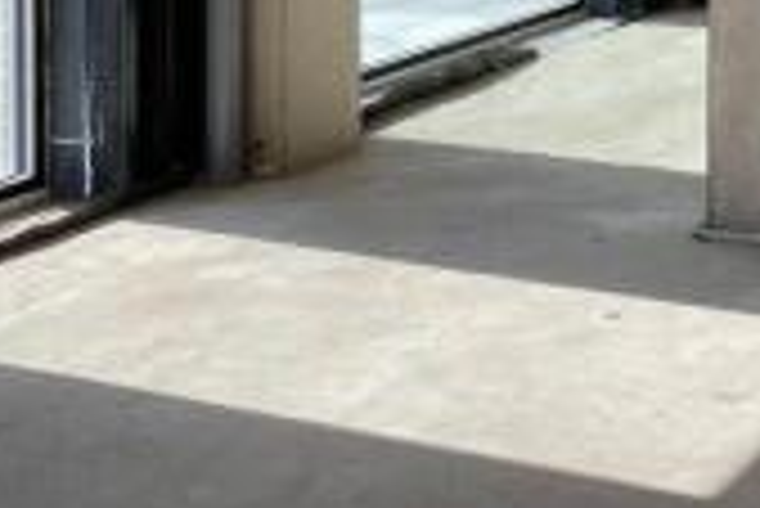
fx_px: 1965
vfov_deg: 13.7
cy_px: -285
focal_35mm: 93
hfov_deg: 19.2
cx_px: 1140
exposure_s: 1/685
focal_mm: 4.25
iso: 32
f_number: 1.8
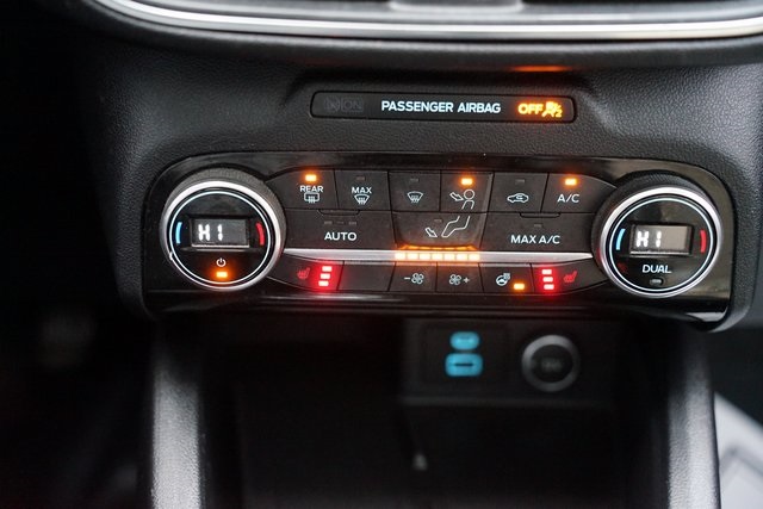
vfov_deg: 28.1
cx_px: 382
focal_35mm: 48
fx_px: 1017
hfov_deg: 41.1
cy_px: 254
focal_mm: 48
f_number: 3.5
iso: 6400
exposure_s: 1/60
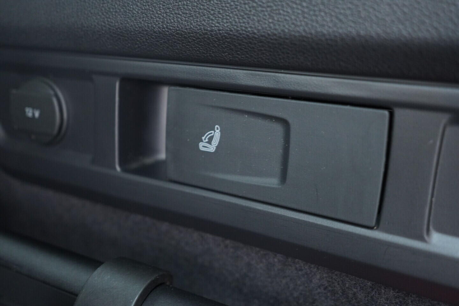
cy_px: 153
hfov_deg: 53.1
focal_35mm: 36
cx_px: 230
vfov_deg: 36.9
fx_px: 459
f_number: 2.8
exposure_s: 1/40
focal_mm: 24
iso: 1250
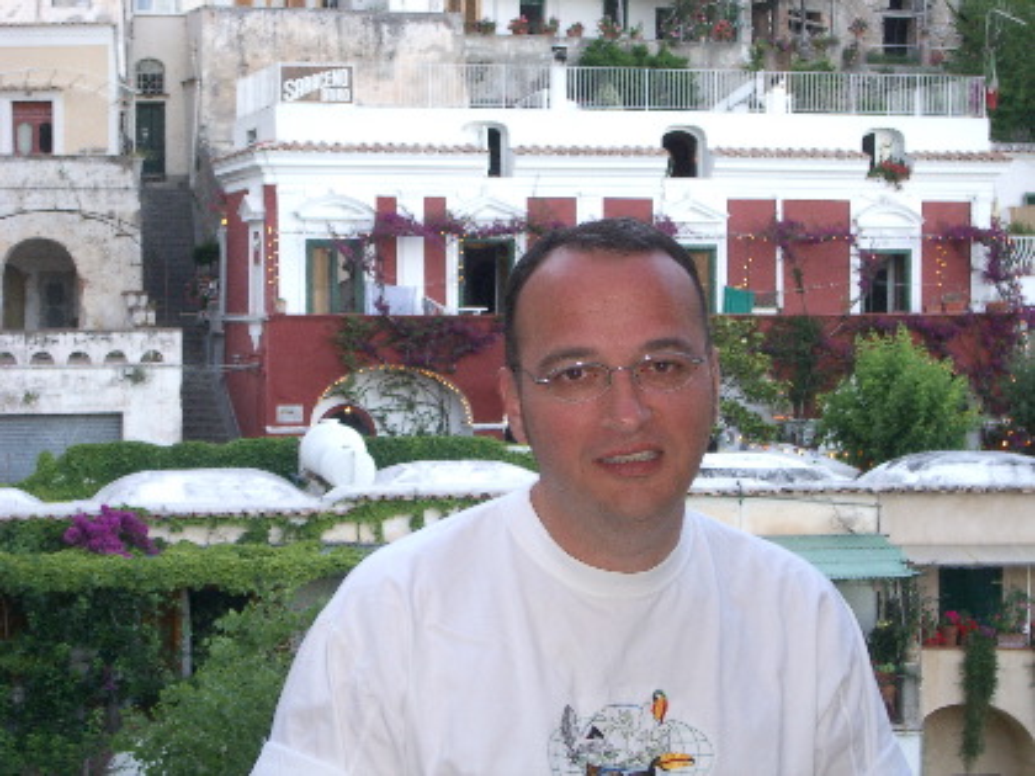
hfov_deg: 22.3
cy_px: 388
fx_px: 2631
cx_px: 518
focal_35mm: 88
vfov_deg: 16.8
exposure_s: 1/50
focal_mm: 14.6
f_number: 4.4
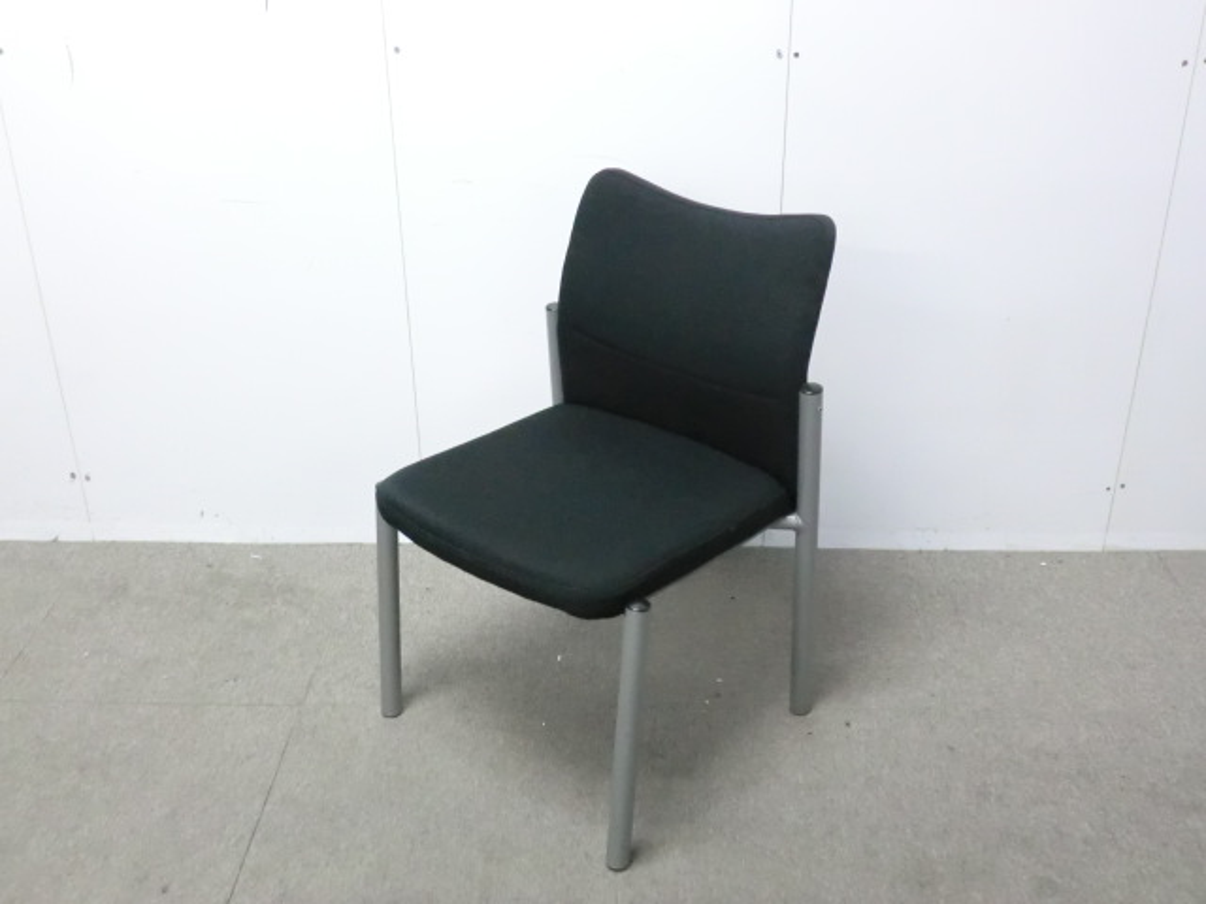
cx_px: 603
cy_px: 452
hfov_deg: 49.0
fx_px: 1324
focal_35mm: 38
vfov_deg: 37.7
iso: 800
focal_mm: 6.9
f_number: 3.9
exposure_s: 1/30
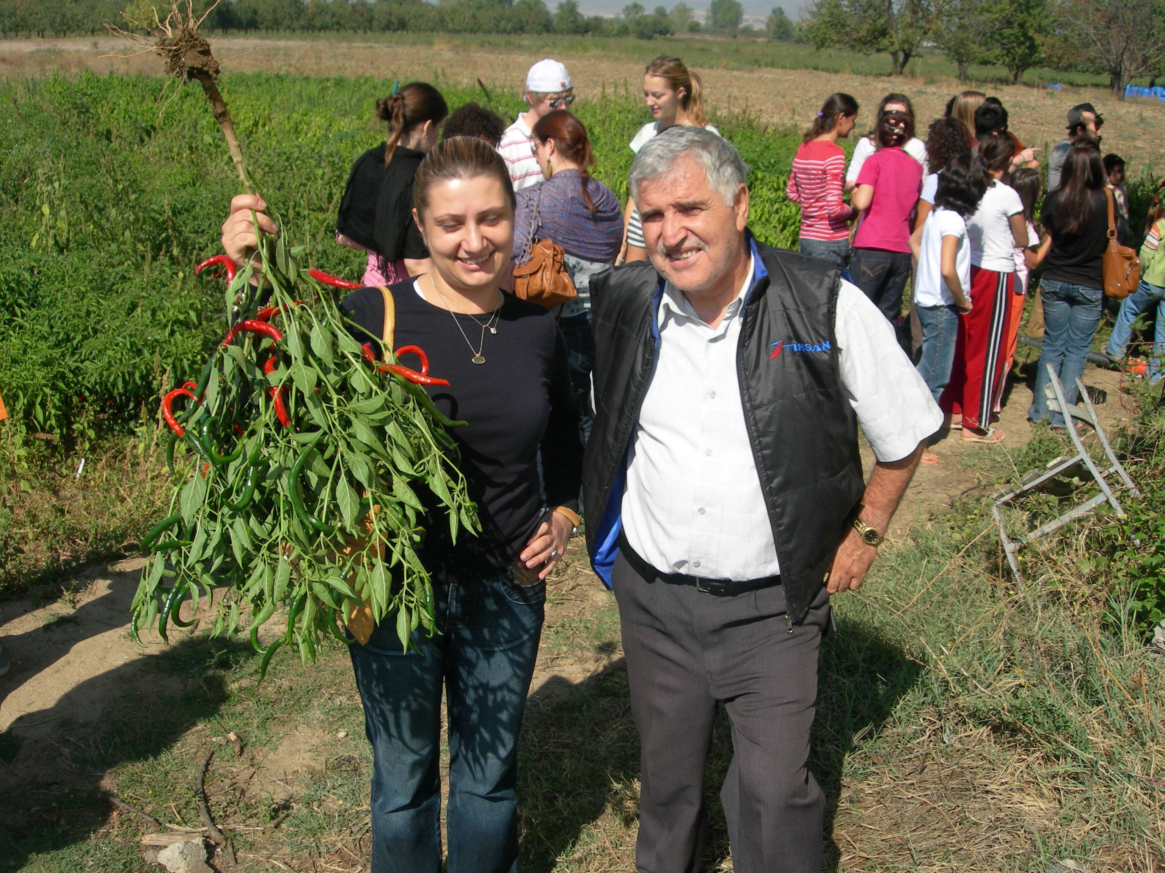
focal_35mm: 38
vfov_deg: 37.7
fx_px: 1279
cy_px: 436
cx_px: 582
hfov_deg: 49.0
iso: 50
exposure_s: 1/648
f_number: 4.8
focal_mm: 7.8
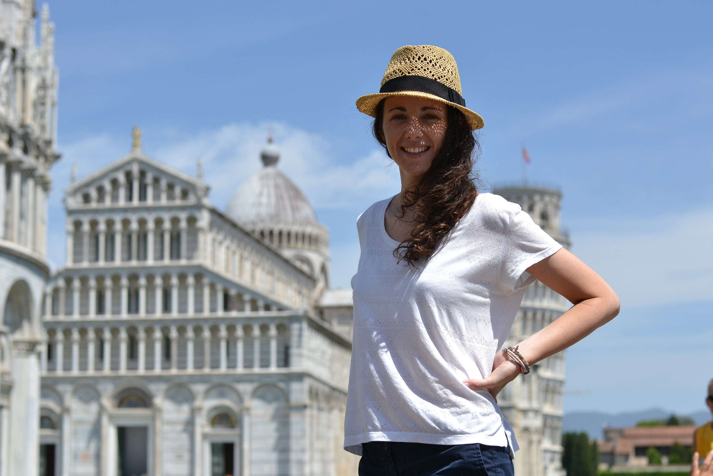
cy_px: 238
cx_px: 356
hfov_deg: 27.0
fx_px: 1485
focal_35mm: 75
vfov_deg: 18.2
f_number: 4.5
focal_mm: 50
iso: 180
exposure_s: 1/2000
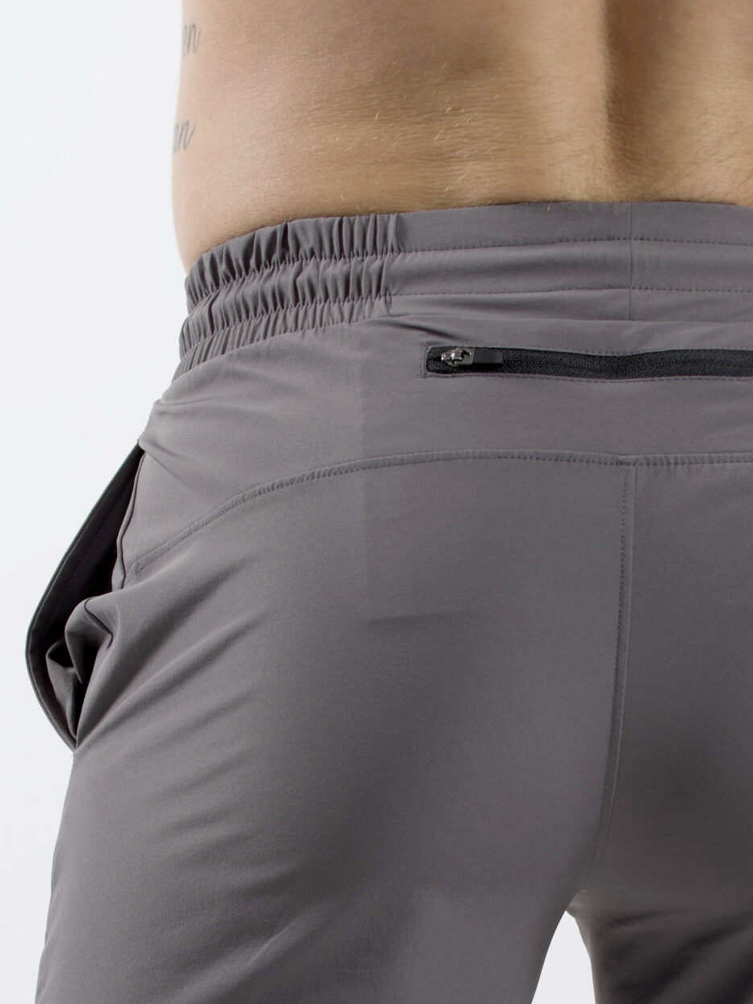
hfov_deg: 8.3
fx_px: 5165
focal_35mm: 178
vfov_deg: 11.1
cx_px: 533
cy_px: 876
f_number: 9
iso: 100
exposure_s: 1/200
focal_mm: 60
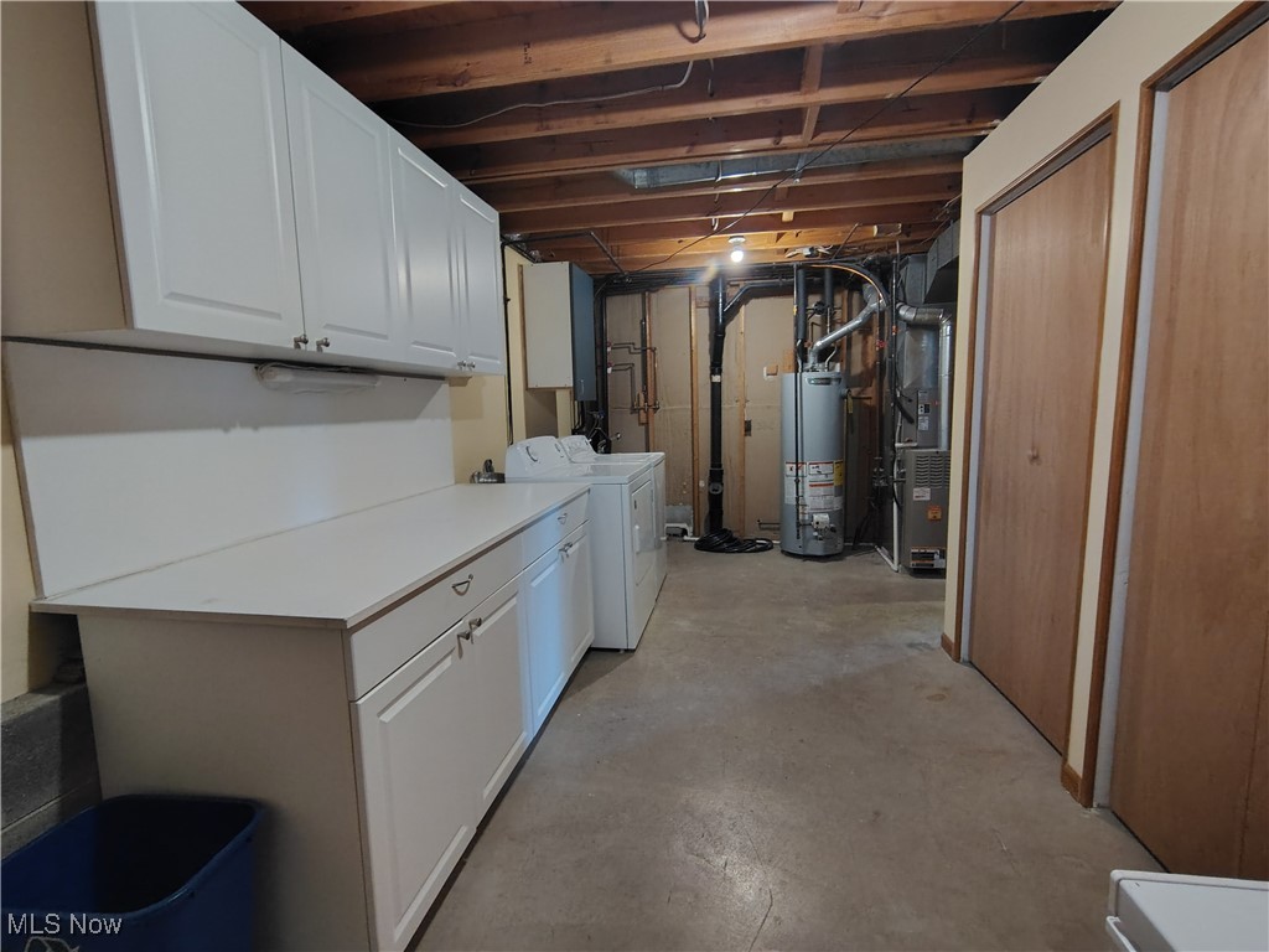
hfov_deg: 94.5
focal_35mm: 16
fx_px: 587
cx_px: 634
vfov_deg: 78.1
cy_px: 476
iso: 1360
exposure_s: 1/24
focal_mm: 2.13
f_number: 2.2
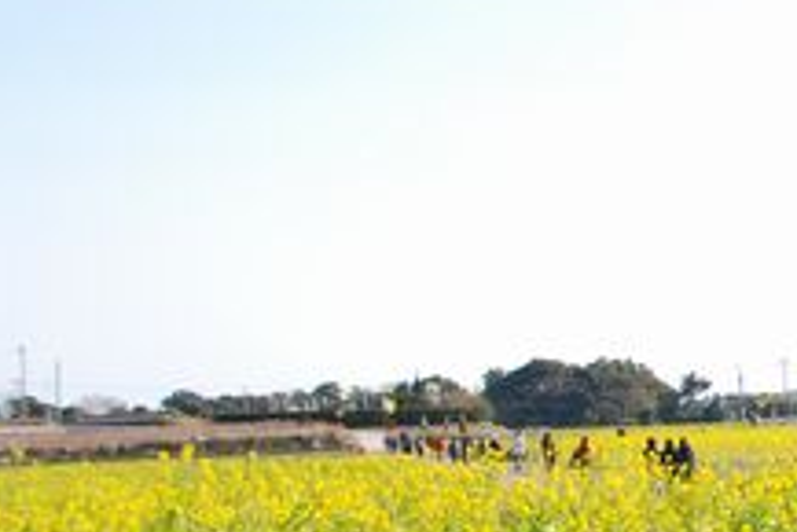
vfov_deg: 13.8
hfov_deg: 18.7
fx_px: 2193
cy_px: 422
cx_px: 1118
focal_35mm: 99
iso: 100
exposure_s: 1/320
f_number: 6.3
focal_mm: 20
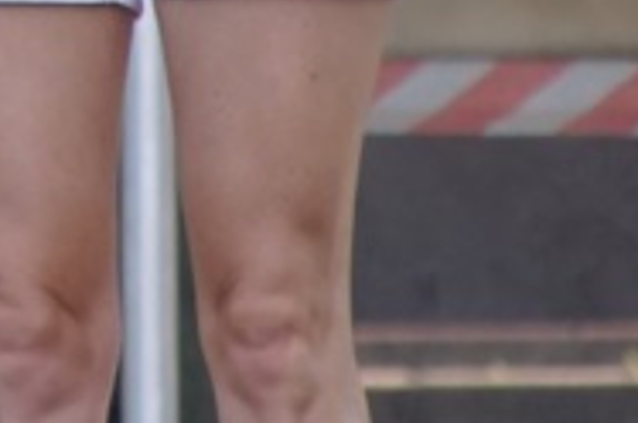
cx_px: -157
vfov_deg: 0.9
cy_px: -336
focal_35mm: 1608
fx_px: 28448
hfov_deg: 1.3
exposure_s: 1/320
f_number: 6.3
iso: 800
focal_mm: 200
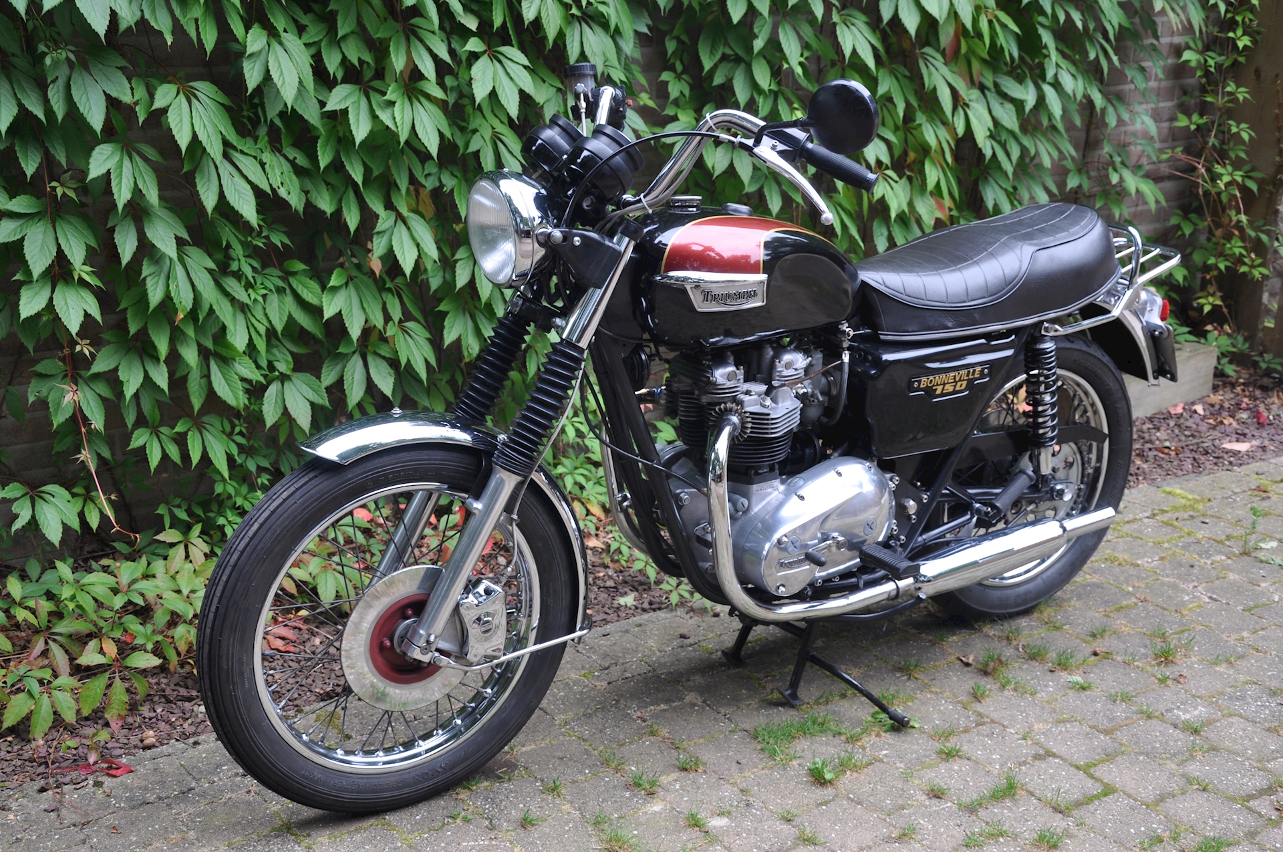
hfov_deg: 41.2
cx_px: 642
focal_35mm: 48
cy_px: 426
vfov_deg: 28.0
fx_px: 1708
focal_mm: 32
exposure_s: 1/50
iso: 200
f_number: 7.1
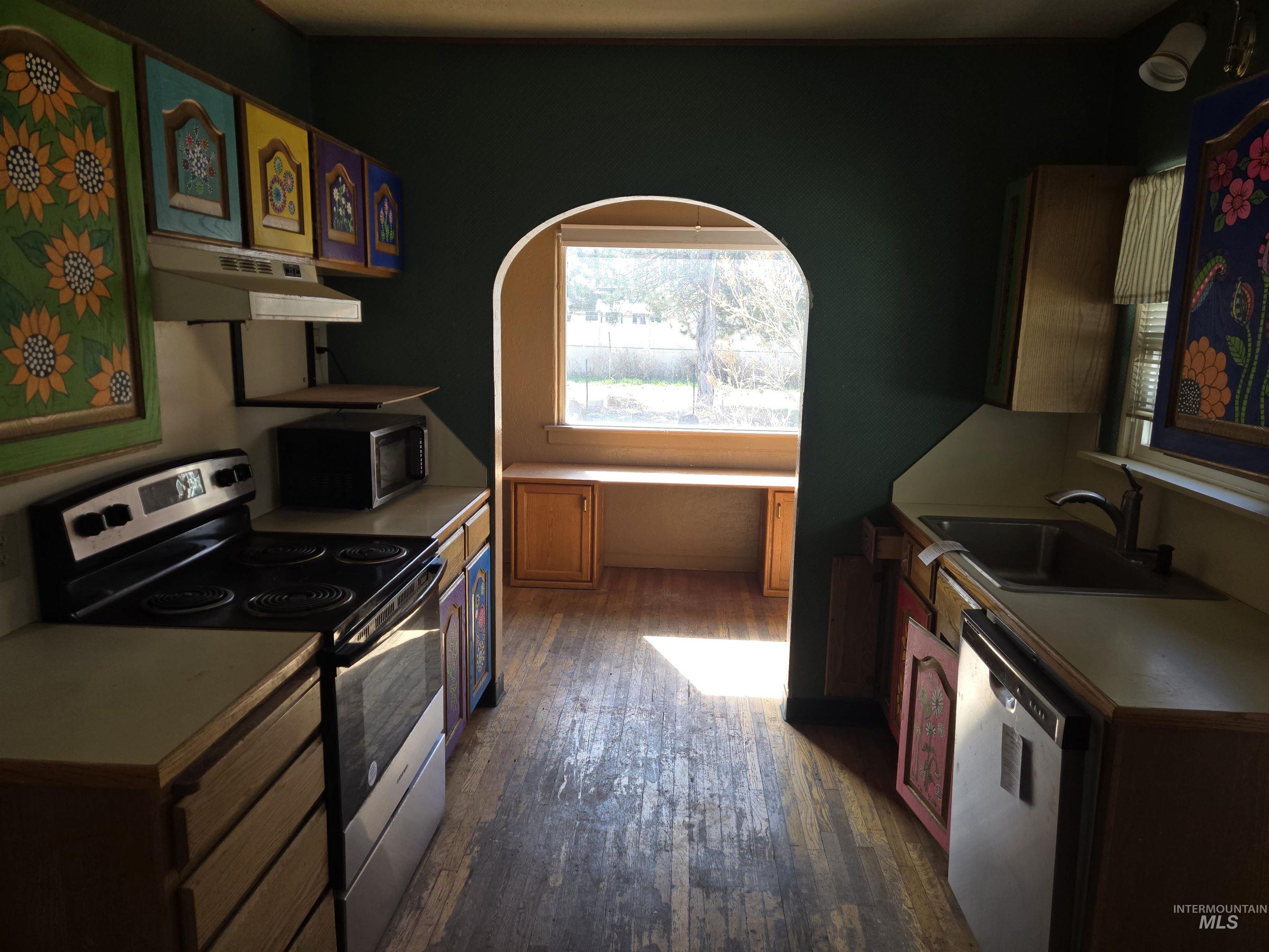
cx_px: 634
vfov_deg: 58.9
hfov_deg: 73.9
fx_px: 843
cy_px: 476
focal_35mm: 23
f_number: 1.8
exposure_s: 1/120
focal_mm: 5.4
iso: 32
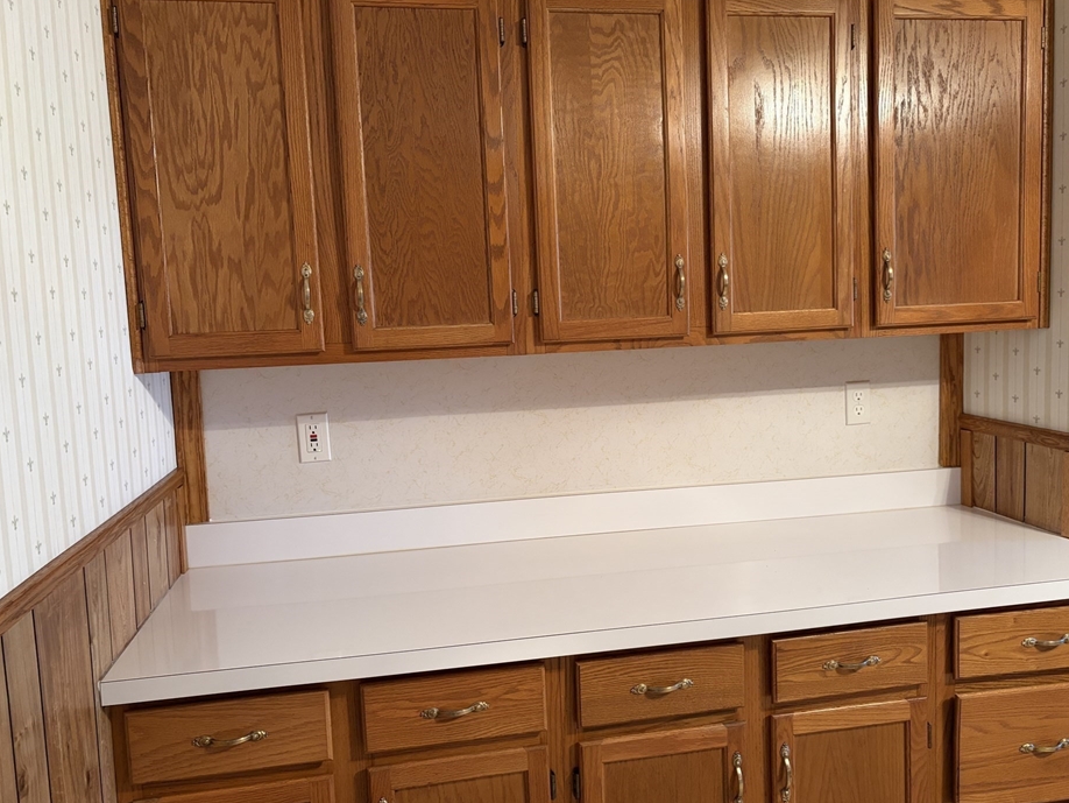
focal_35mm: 29
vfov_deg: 48.2
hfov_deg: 61.6
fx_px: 896
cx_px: 573
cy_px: 395
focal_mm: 5.96
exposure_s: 1/60
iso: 250
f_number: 1.6
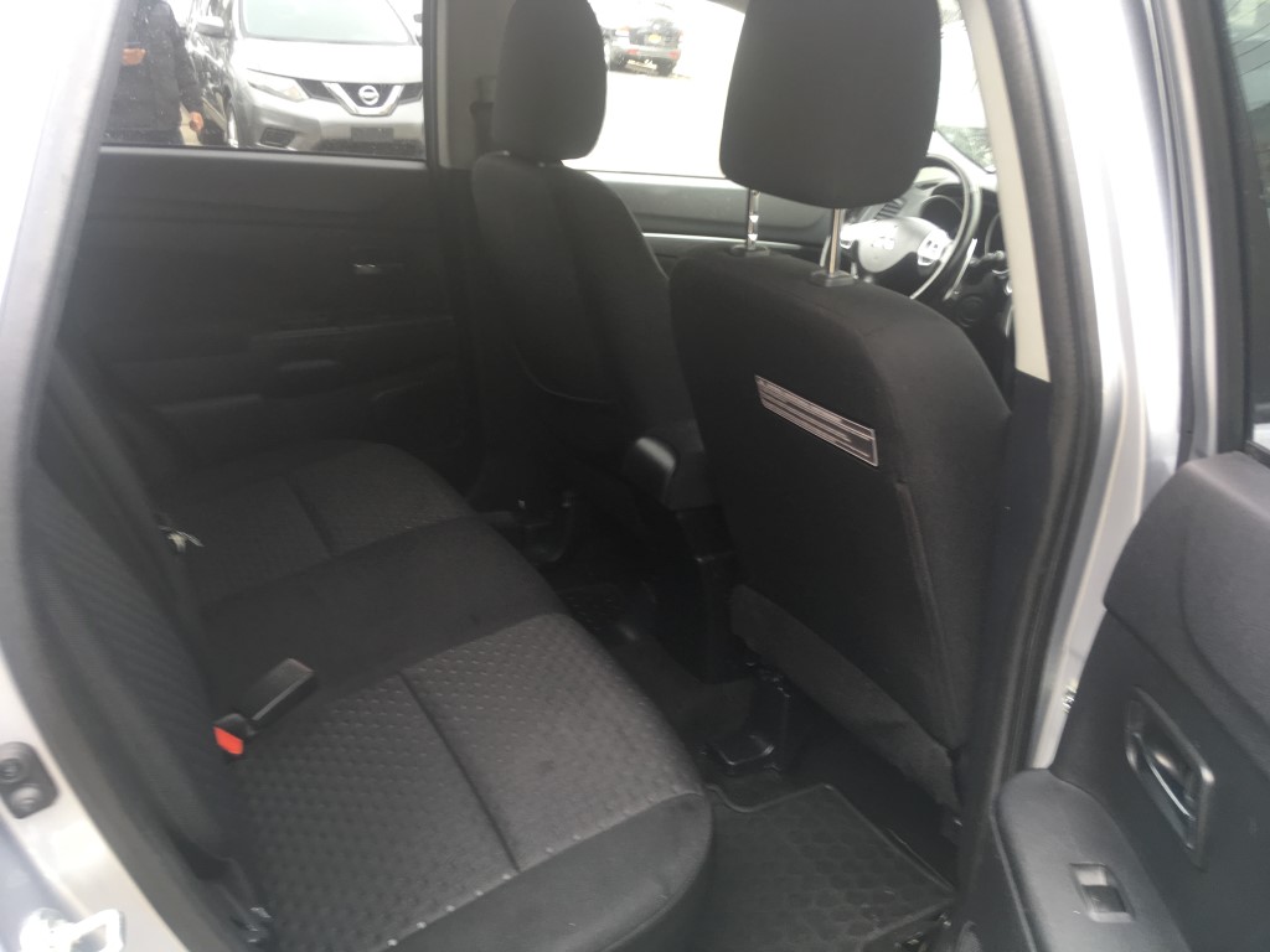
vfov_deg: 48.2
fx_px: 1064
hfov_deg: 61.7
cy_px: 476
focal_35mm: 29
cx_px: 635
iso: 32
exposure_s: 1/60
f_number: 2.2
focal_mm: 4.15
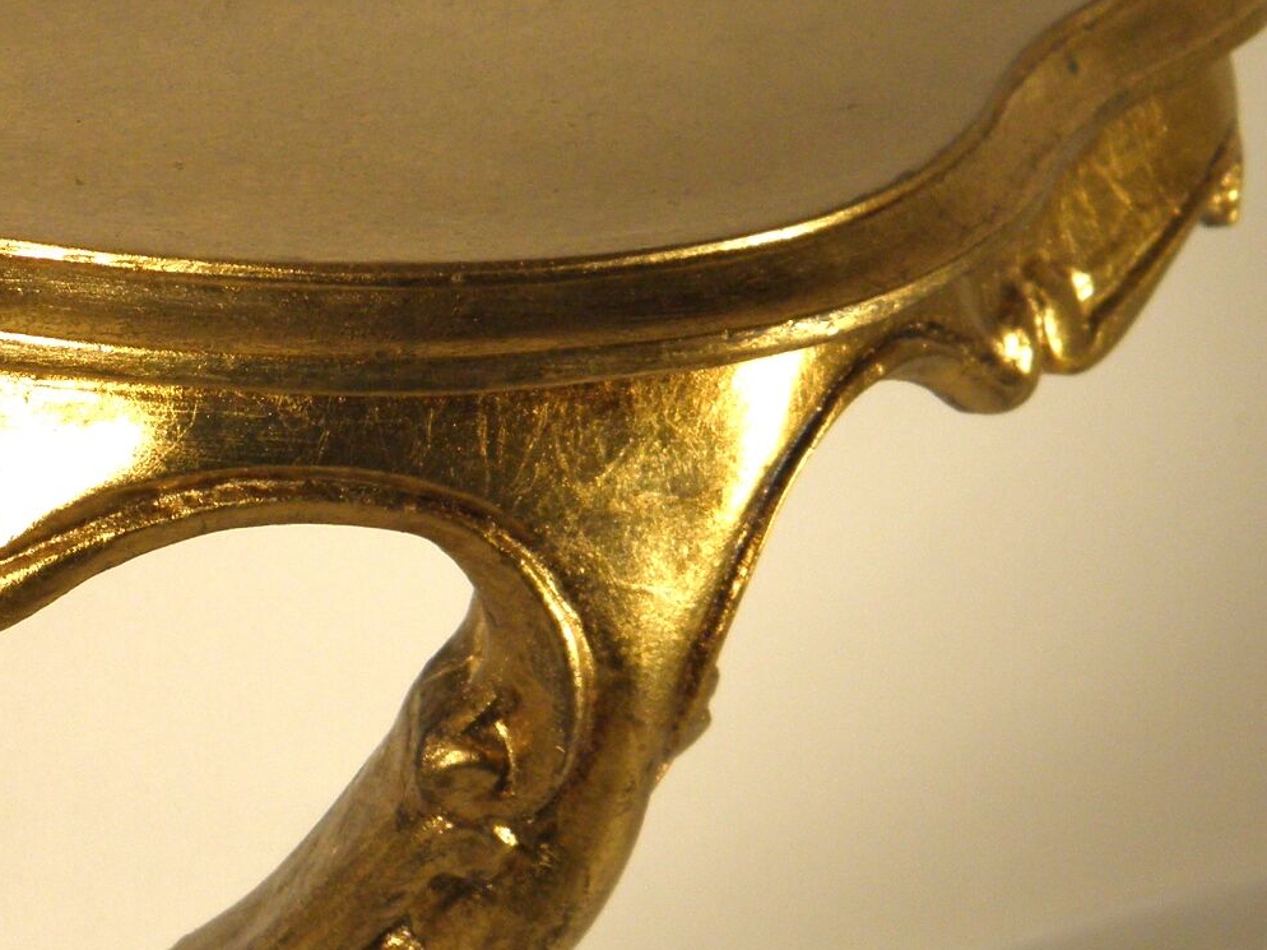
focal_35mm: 152
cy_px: 732
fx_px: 5562
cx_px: -38
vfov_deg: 9.7
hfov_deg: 12.8
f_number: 4.1
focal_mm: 10.6
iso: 100
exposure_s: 1/60
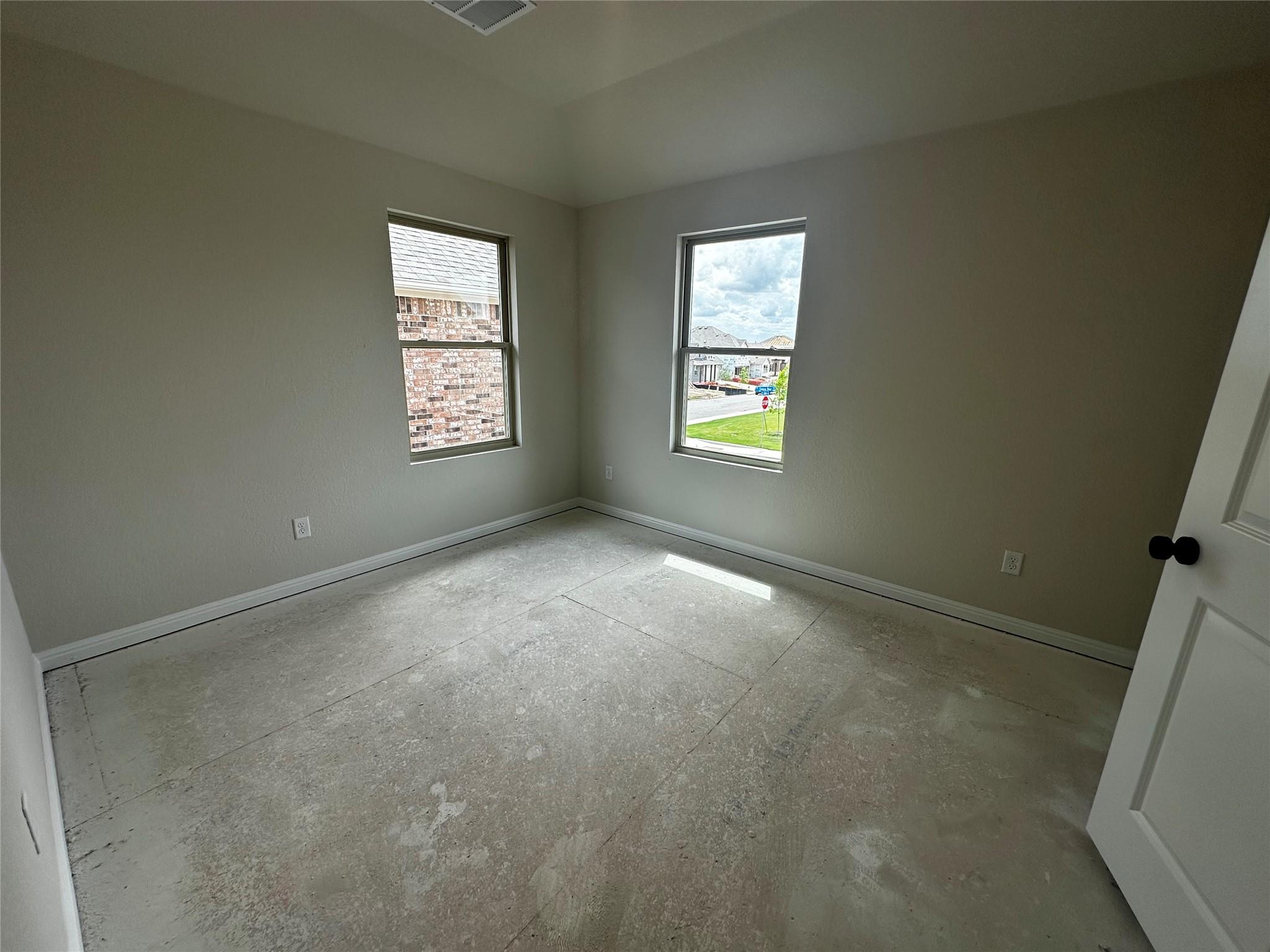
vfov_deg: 85.7
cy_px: 476
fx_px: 514
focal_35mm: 14
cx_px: 635
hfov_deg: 102.1
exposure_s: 1/321
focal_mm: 2.22
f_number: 2.2
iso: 40
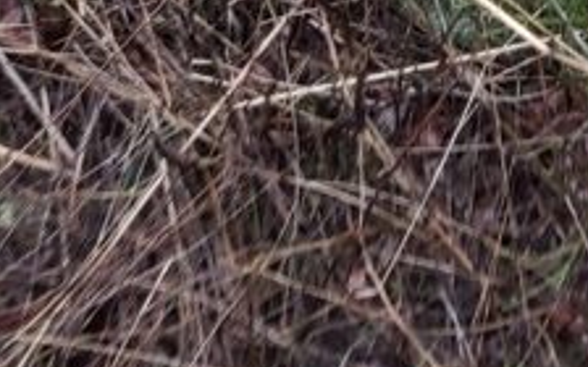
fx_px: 2019
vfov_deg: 9.0
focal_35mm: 126
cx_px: 375
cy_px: -600
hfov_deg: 16.5
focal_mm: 3.92
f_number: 1.7
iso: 64
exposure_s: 1/262
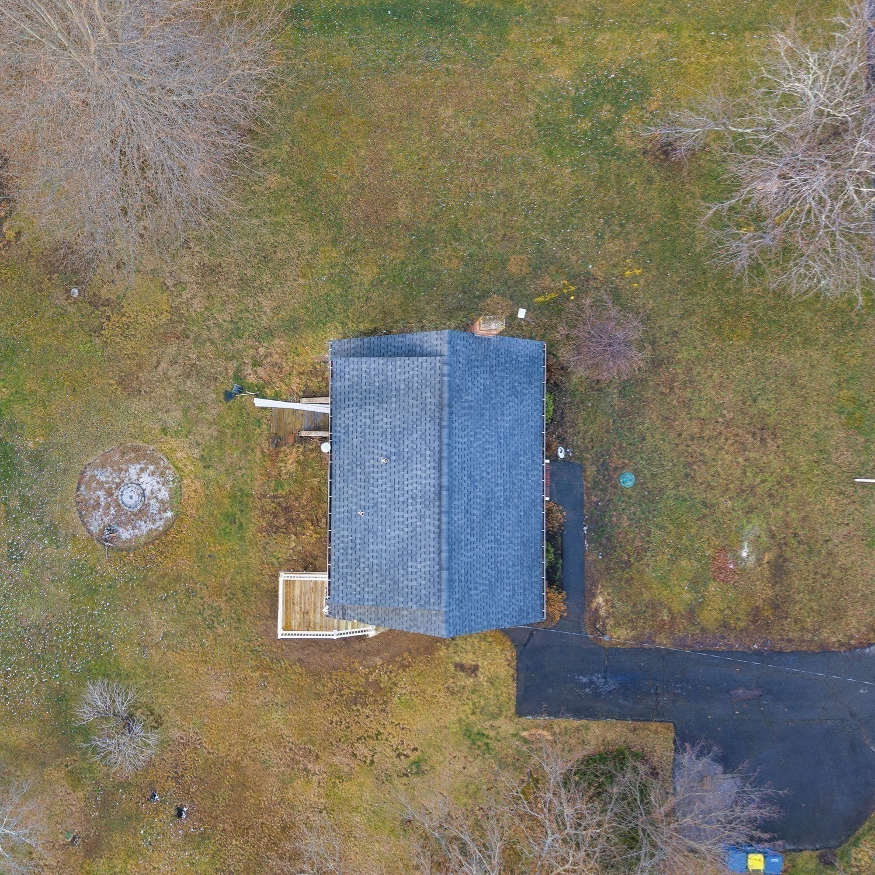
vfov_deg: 55.6
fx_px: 829
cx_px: 336
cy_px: 432
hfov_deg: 55.1
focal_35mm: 29
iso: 130
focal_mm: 8.7
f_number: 1.8
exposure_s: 1/50
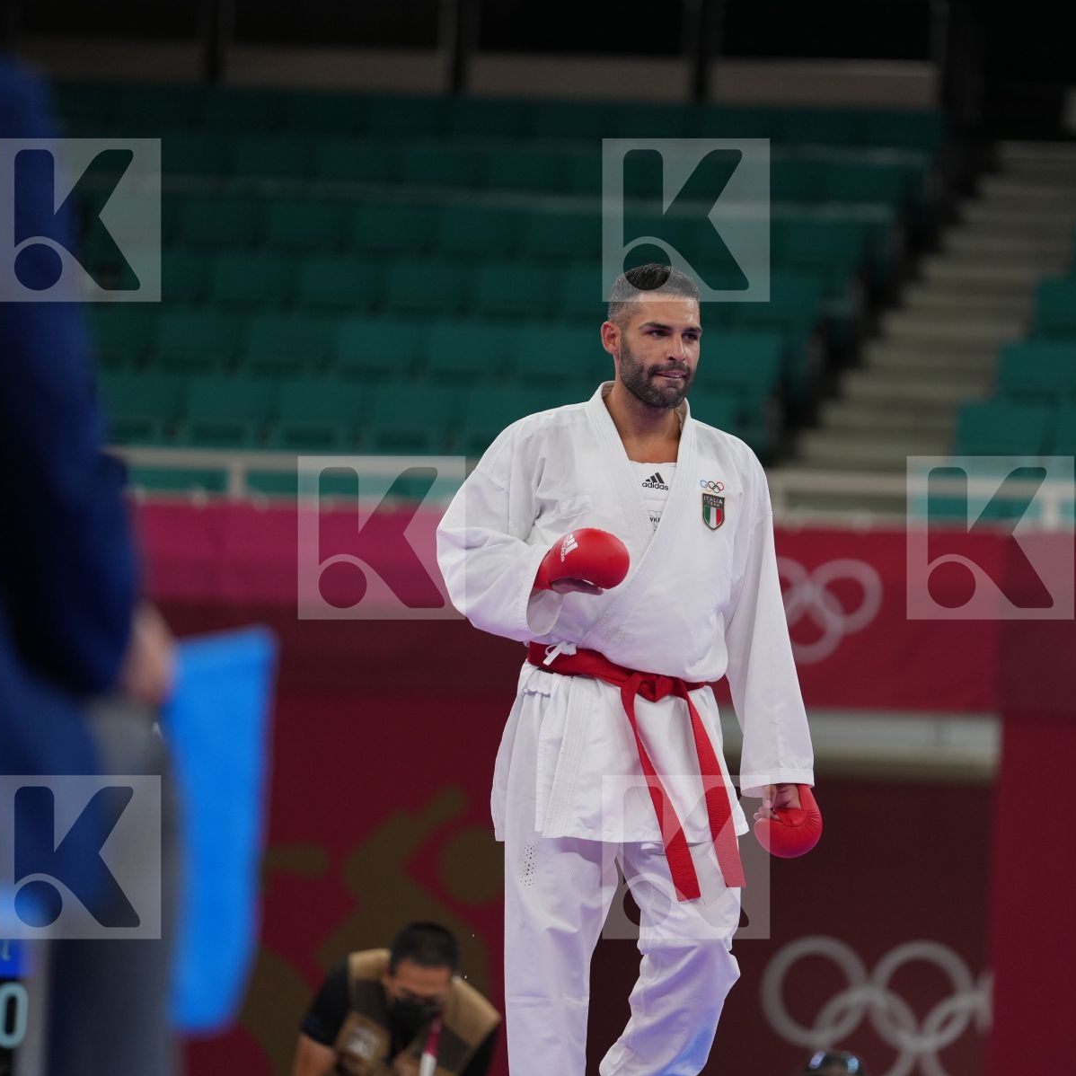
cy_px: 538
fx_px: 8757
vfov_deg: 7.0
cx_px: 686
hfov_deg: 7.0
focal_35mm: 249
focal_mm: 195
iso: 500
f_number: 2.8
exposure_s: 1/1000
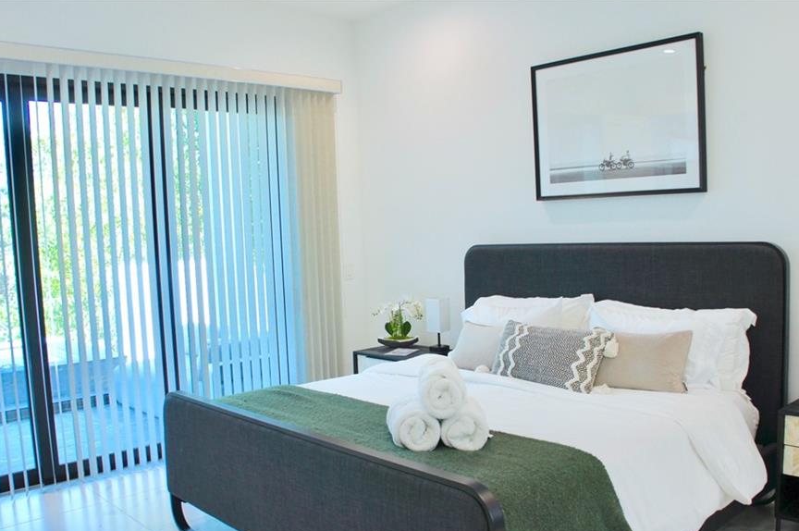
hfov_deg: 58.8
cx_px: 400
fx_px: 709
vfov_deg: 40.9
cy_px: 311
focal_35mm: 32
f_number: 4
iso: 200
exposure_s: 1/40
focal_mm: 18
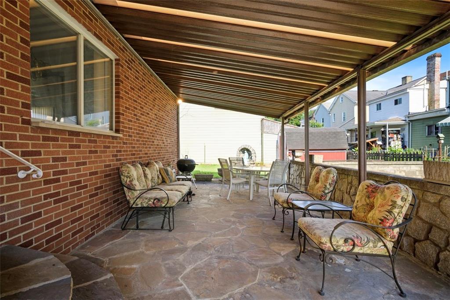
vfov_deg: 72.0
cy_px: 150
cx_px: 225
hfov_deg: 95.0
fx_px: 206
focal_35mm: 16
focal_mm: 16.5
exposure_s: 1/125
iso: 400
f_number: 8
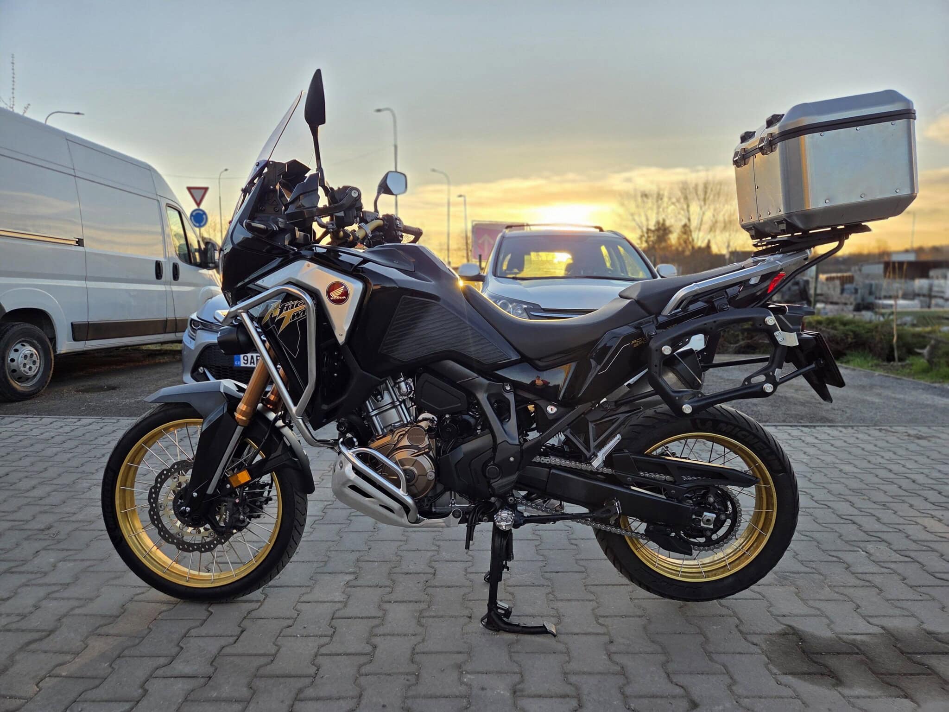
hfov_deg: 73.9
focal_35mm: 23
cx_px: 474
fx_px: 631
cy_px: 356
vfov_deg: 58.9
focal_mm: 5.4
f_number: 1.8
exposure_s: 1/677
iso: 80
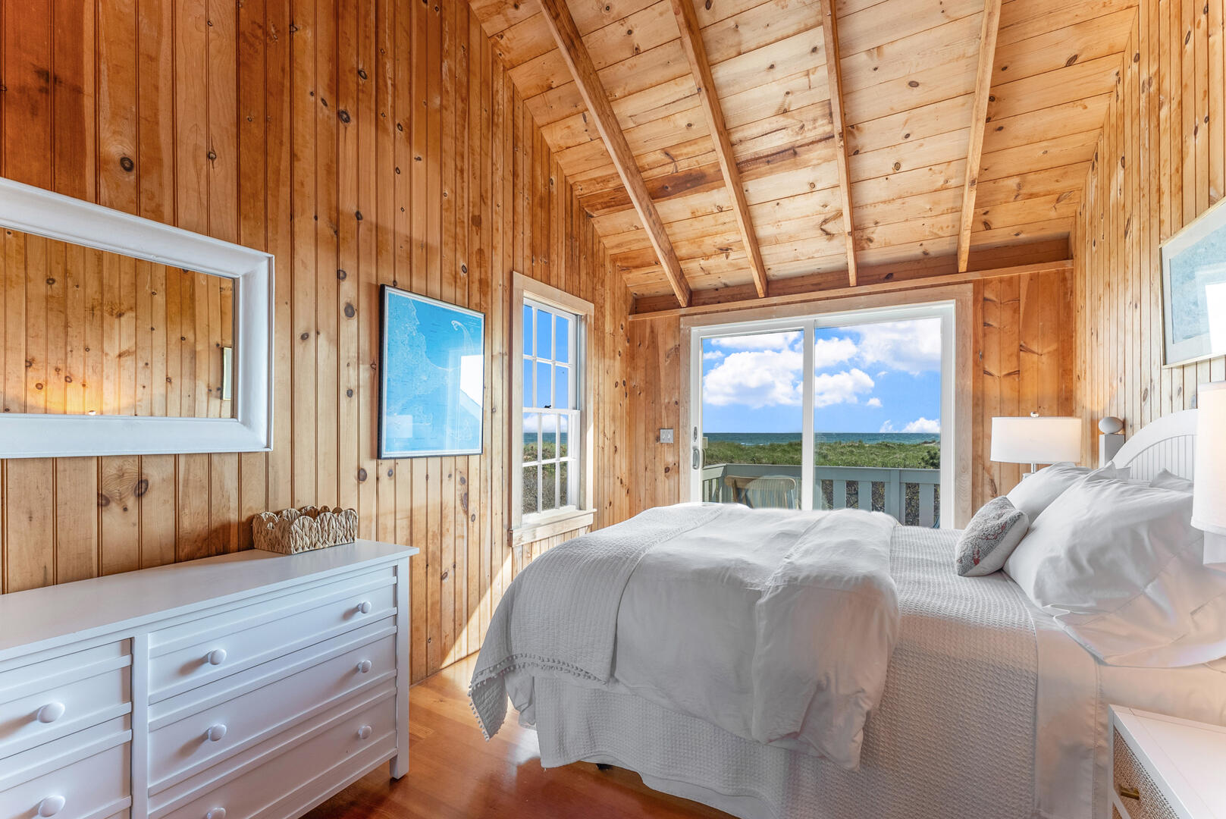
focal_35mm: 14
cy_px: 410
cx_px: 613
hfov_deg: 104.2
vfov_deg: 81.3
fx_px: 477
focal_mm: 14
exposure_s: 1/20
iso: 320
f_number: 8
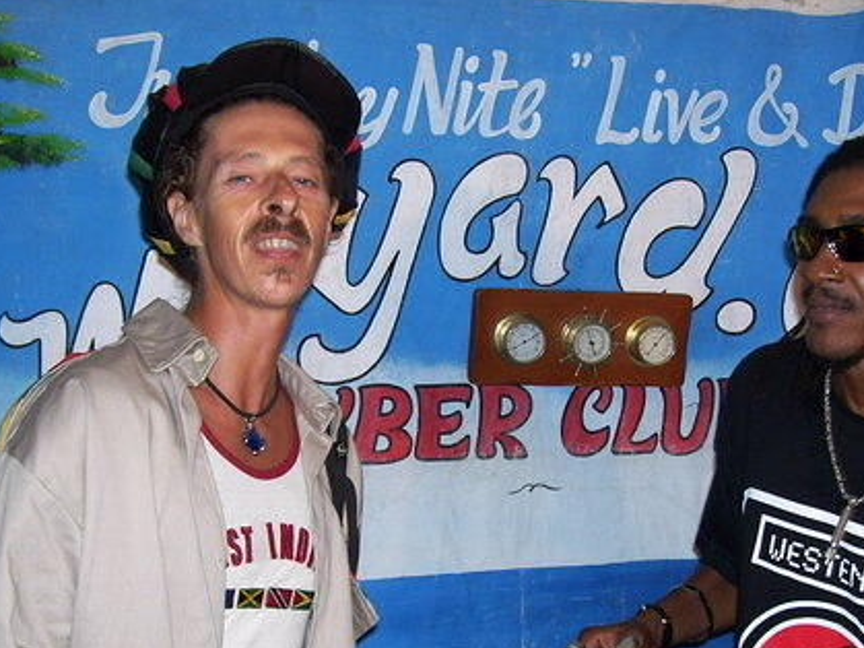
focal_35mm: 55
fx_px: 1372
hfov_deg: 34.9
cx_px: 402
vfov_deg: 26.3
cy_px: 458
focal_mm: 6
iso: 80
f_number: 2.7
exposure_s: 1/60
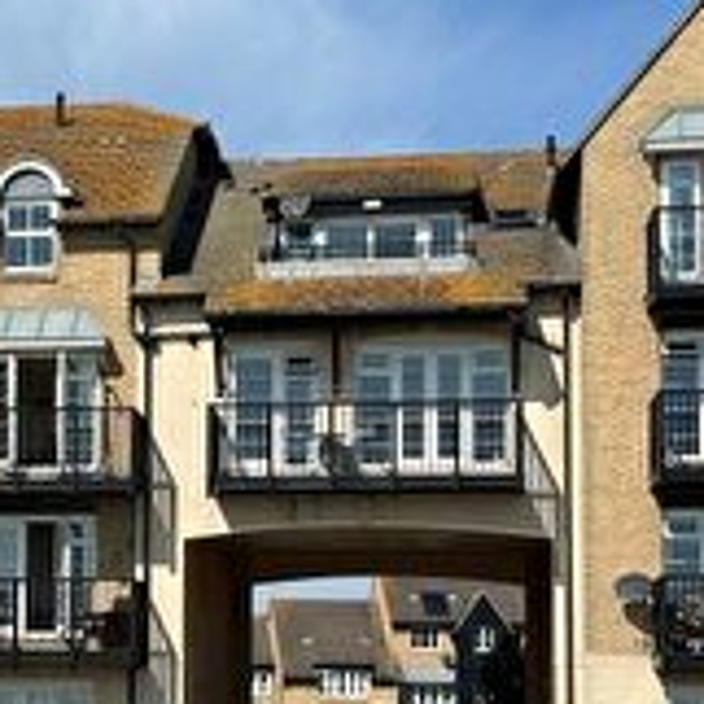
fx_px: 2117
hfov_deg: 18.6
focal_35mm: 92
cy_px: 518
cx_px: 79
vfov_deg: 18.8
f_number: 1.78
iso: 80
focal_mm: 6.86
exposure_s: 1/5263
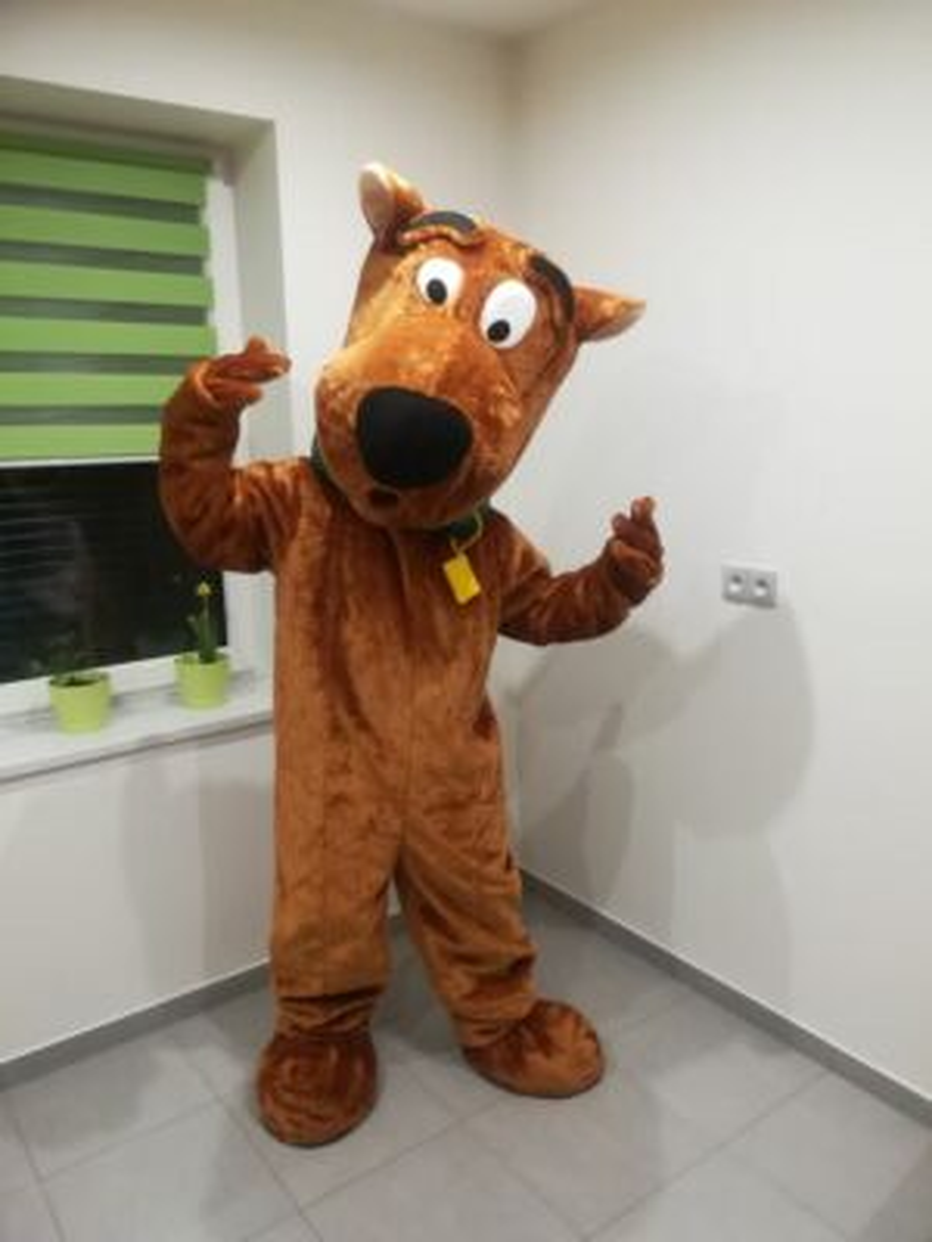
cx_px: 466
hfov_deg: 53.1
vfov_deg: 67.3
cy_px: 621
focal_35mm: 26
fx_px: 933
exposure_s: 1/33.3
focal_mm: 3.83
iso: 320
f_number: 2.2
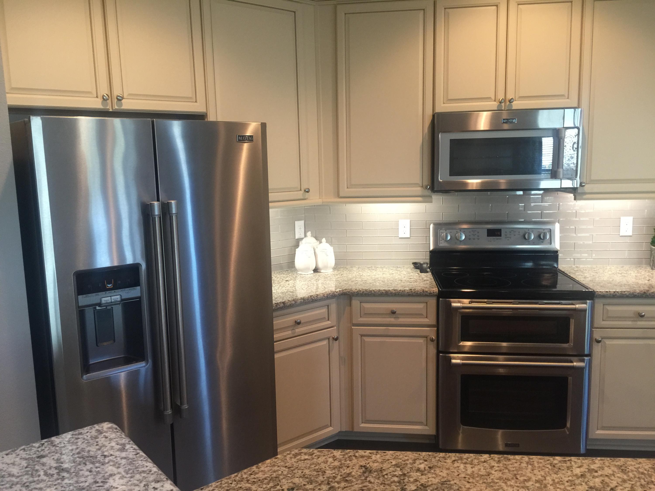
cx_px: 328
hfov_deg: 61.7
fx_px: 549
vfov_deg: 48.2
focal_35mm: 29
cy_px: 246
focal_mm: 4.15
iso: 100
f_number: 2.2
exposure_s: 1/15
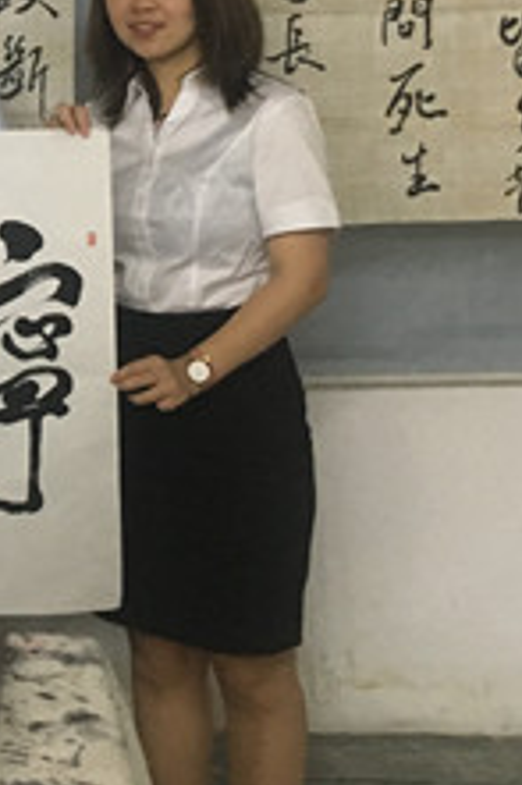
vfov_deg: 24.0
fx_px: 1786
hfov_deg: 15.0
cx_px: -341
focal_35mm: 82
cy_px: 53
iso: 200
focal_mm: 4.15
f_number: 2.2
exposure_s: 1/33
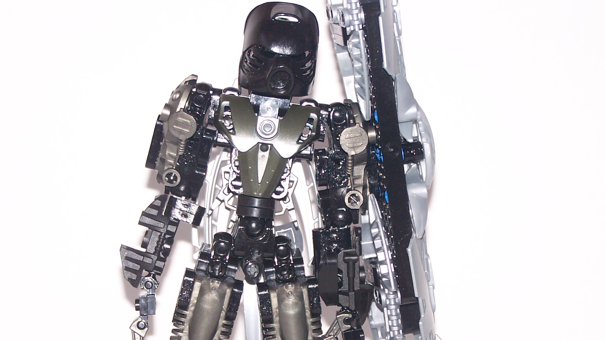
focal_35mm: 137
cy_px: 275
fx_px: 2198
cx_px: 285
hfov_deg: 15.7
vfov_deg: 8.8
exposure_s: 1/80
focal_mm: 15.6
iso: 80
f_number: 3.2
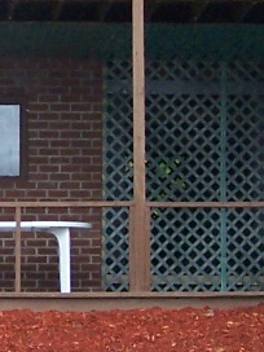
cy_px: 76
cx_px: -63
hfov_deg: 6.8
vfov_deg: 9.1
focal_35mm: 217
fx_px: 2207
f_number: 2.8
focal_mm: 6.3
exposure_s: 1/250
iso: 140
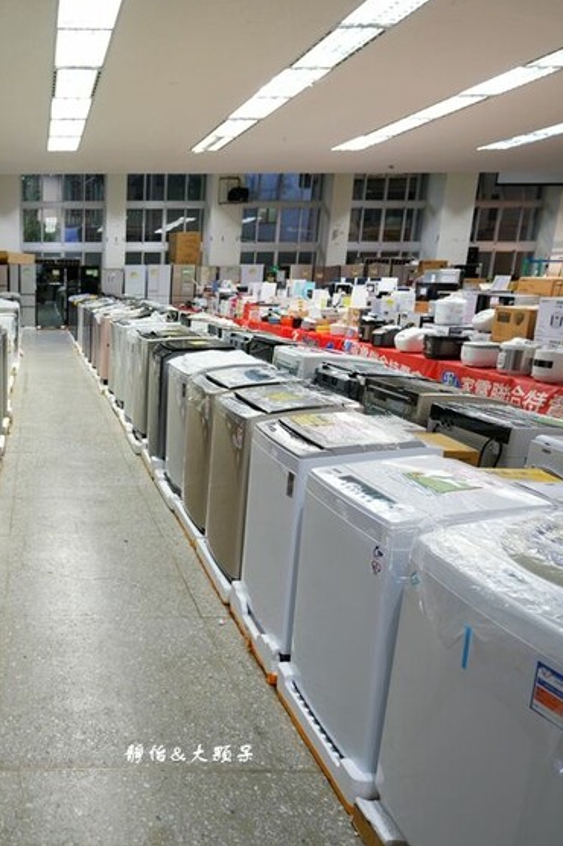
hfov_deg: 44.2
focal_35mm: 26
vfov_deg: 69.4
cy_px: 417
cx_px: 37
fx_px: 611
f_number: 2.8
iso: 160
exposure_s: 1/30
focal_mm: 17
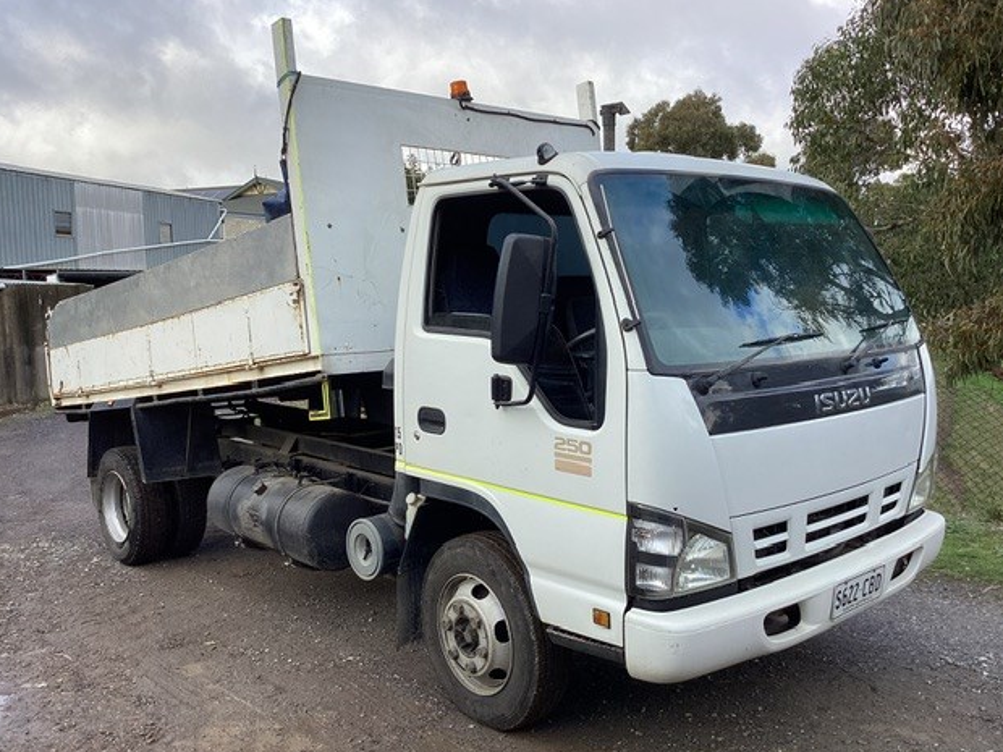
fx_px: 927
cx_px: 510
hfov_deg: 56.8
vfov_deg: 44.2
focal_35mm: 32
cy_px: 372
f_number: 2.4
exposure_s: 1/344
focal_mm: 3.3
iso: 25
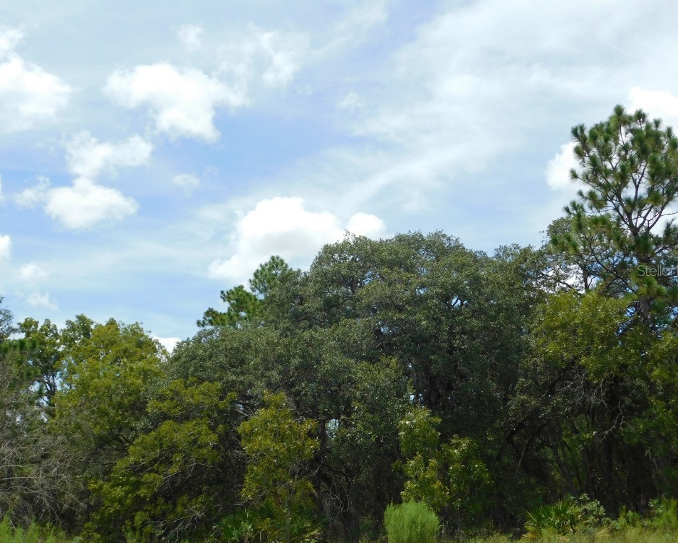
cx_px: 340
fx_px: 843
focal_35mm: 42
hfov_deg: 43.8
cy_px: 270
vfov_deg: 35.7
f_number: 3.6
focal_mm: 7.1
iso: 125
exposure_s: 1/1250
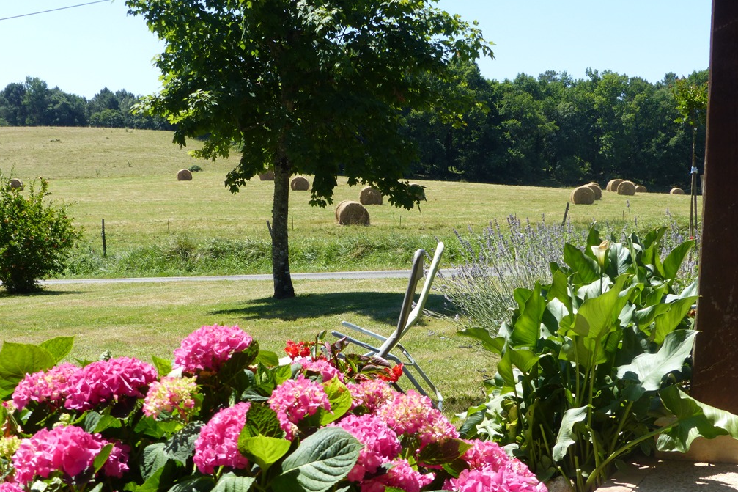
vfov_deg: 24.6
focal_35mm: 55
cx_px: 364
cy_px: 248
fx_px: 1127
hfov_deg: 36.3
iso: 100
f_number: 4
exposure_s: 1/500
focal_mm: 9.4
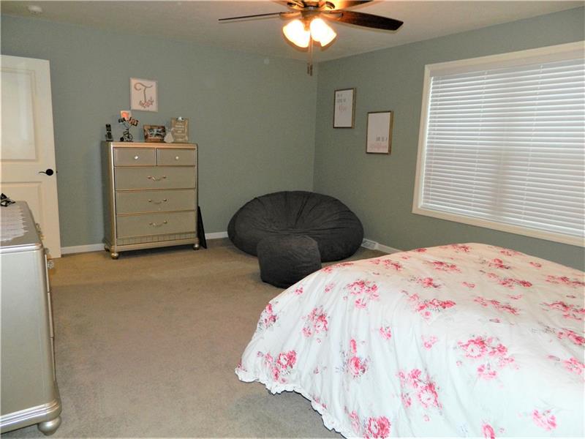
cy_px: 220
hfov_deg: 69.4
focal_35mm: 25
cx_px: 292
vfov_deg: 54.9
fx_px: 422
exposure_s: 1/30
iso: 200
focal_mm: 4.5
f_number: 3.1
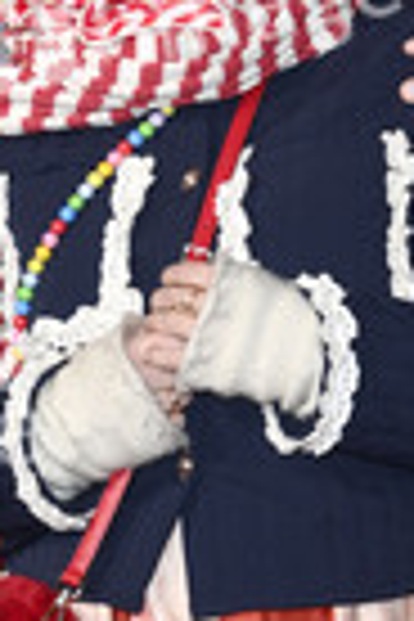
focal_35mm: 238
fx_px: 4105
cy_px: 216
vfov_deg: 8.6
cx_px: 302
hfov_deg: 5.8
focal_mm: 82
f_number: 5.6
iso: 1250
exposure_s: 1/250
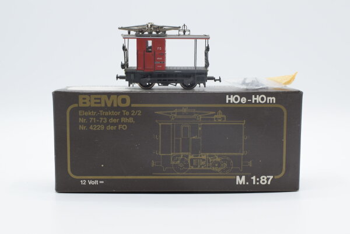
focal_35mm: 52
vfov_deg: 25.8
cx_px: 175
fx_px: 511
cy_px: 117
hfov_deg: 37.8
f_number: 8
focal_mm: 35
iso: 250
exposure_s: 1/125
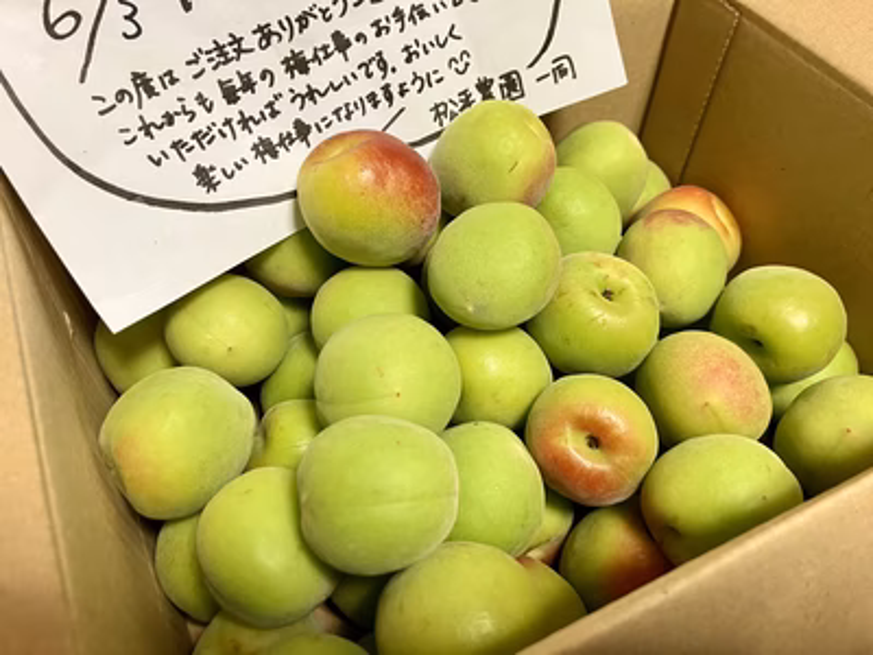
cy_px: 328
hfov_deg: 63.4
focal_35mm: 28
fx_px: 706
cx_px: 436
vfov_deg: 49.7
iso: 160
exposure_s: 1/50
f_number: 1.8
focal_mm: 3.99
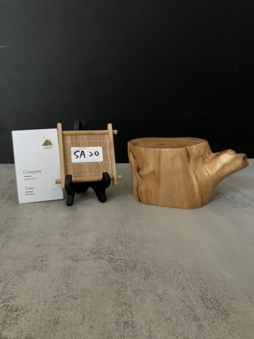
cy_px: 170
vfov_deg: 63.4
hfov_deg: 49.7
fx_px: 274
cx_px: 127
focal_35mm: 28
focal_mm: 3.99
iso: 250
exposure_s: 1/60
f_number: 1.8
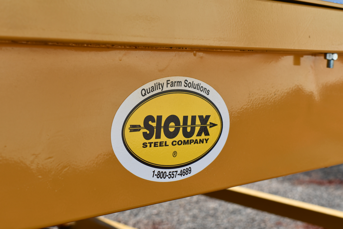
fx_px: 686
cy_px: 114
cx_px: 172
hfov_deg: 28.1
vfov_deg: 18.9
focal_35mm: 72
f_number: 8
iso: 200
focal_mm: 48
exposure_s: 1/250
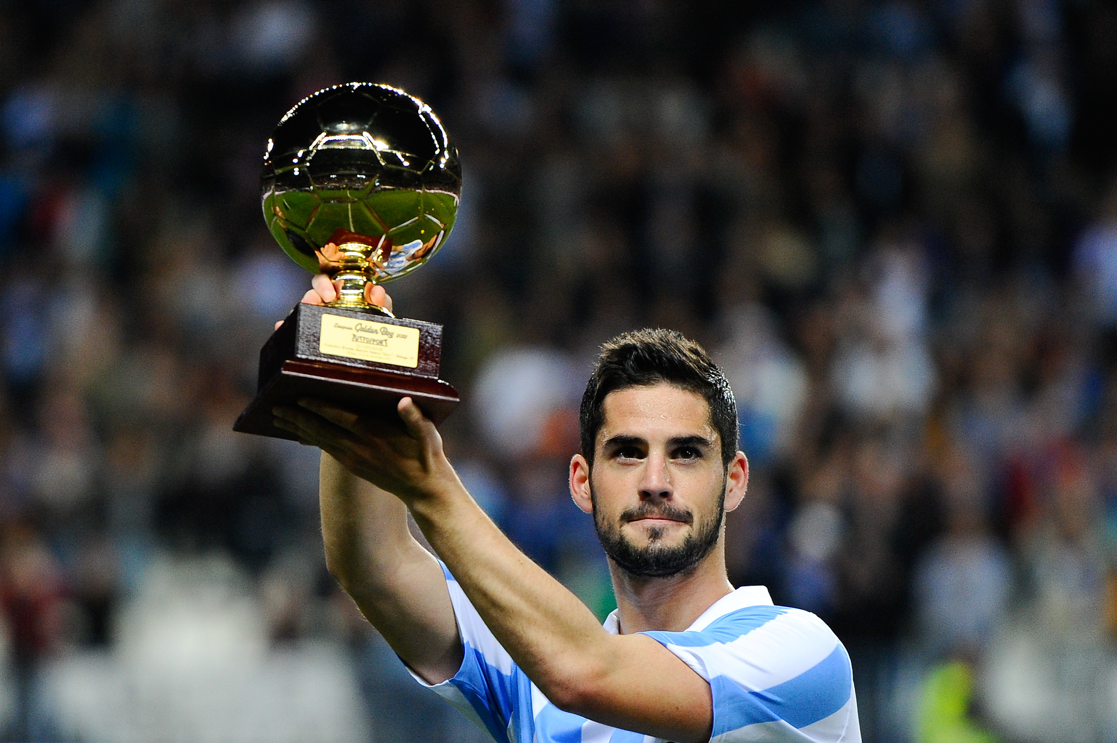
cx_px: 558
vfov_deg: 6.9
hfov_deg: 10.3
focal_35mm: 200
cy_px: 372
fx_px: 6202
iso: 1600
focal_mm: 200
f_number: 2.8
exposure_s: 1/800
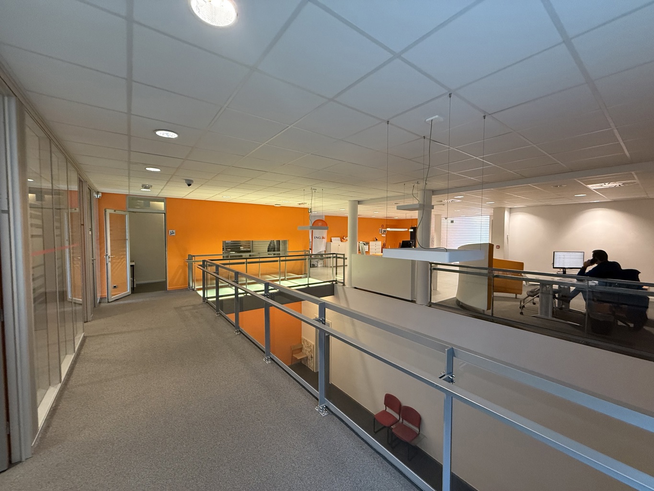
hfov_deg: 102.1
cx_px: 327
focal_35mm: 14
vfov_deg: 85.7
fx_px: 265
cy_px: 246
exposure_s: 1/100
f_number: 2.2
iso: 400
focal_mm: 2.22
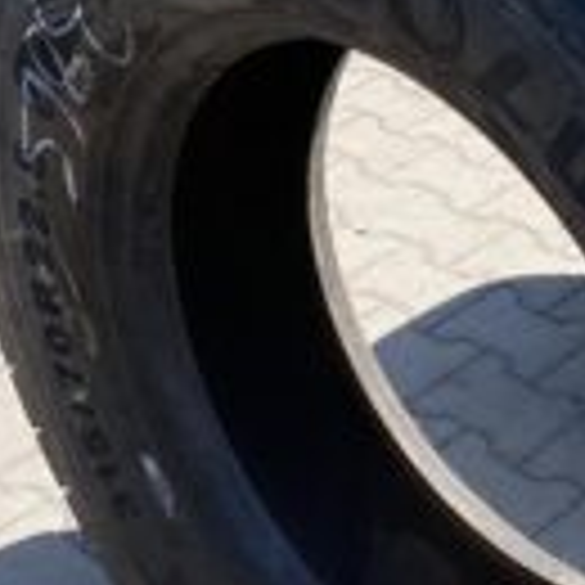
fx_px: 1453
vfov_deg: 22.8
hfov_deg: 22.1
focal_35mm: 76
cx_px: 554
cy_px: 308
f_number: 1.8
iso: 32
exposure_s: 1/957
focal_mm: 4.25
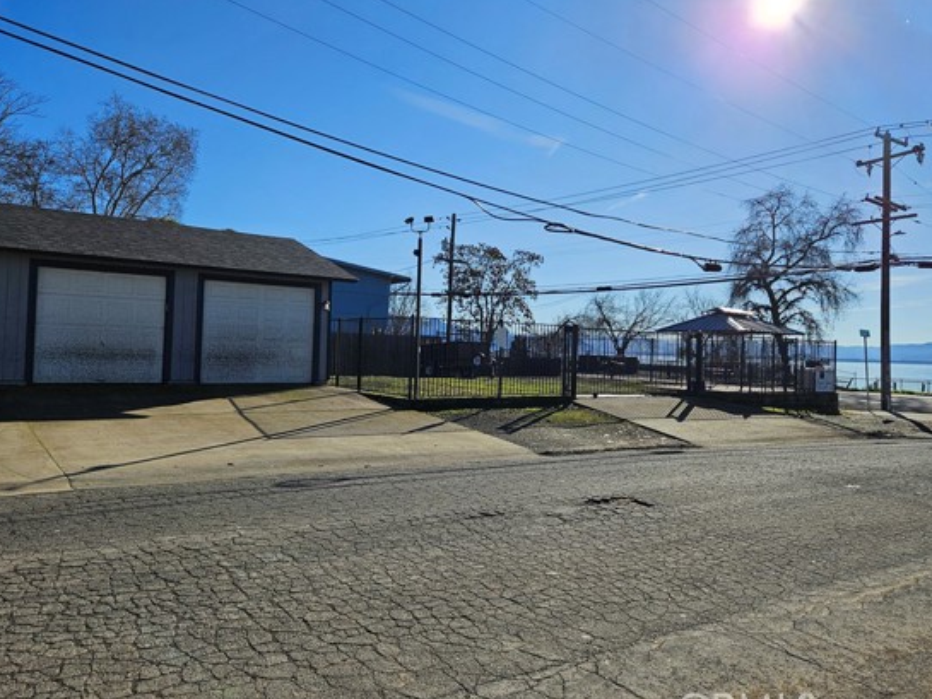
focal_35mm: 27
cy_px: 323
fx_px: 727
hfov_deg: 65.3
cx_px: 481
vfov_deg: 51.3
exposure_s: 1/3747
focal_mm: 5.4
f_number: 1.8
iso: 25
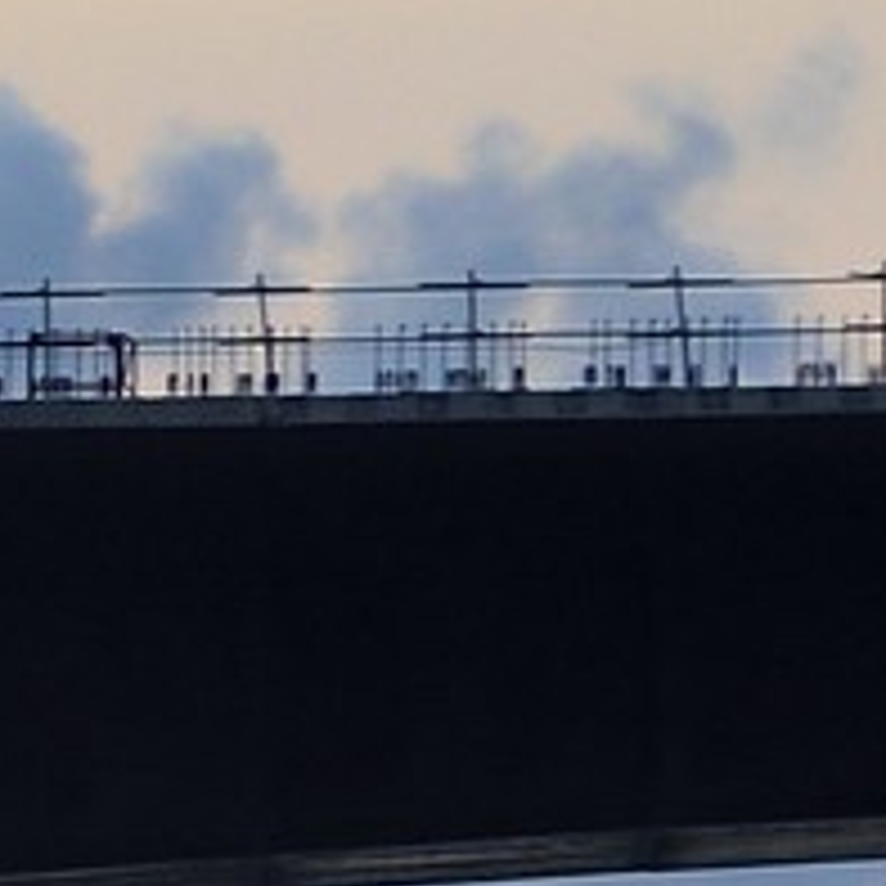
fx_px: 13986
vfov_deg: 3.6
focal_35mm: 483
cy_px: 198
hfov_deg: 3.5
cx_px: -2429
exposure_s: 1/500
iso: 800
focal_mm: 70
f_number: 5
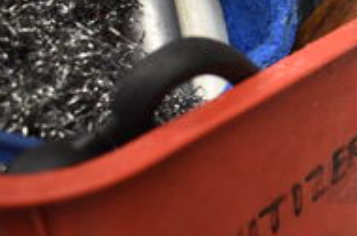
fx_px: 861
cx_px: 537
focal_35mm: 87
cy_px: 105
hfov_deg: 20.1
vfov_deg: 15.6
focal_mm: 18
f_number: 3.5
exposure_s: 1/125
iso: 1600
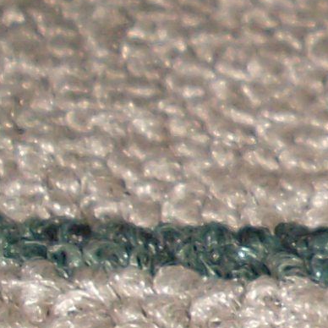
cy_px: 191
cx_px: 877
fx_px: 2852
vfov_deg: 6.6
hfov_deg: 6.2
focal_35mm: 266
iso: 100
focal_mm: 6.3
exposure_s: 1/45
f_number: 7.7
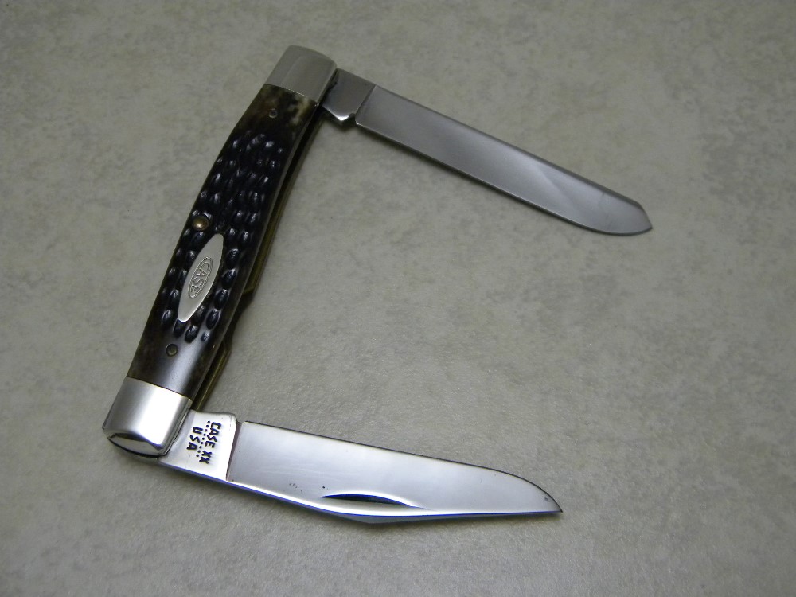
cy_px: 298
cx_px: 398
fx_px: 1081
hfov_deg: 40.4
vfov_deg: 30.9
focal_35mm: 47
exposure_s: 1/66.3
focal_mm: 8.6
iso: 400
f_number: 3.9
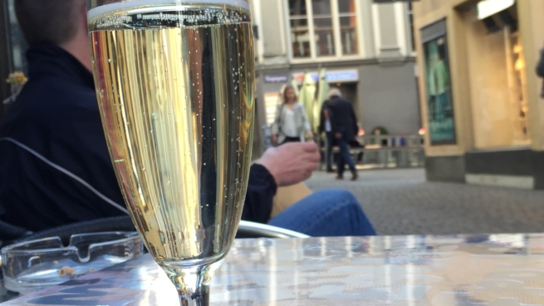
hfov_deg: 37.7
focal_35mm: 55
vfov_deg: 21.8
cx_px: 319
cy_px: 153
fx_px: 793
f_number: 2.2
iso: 40
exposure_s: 1/100
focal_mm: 4.15
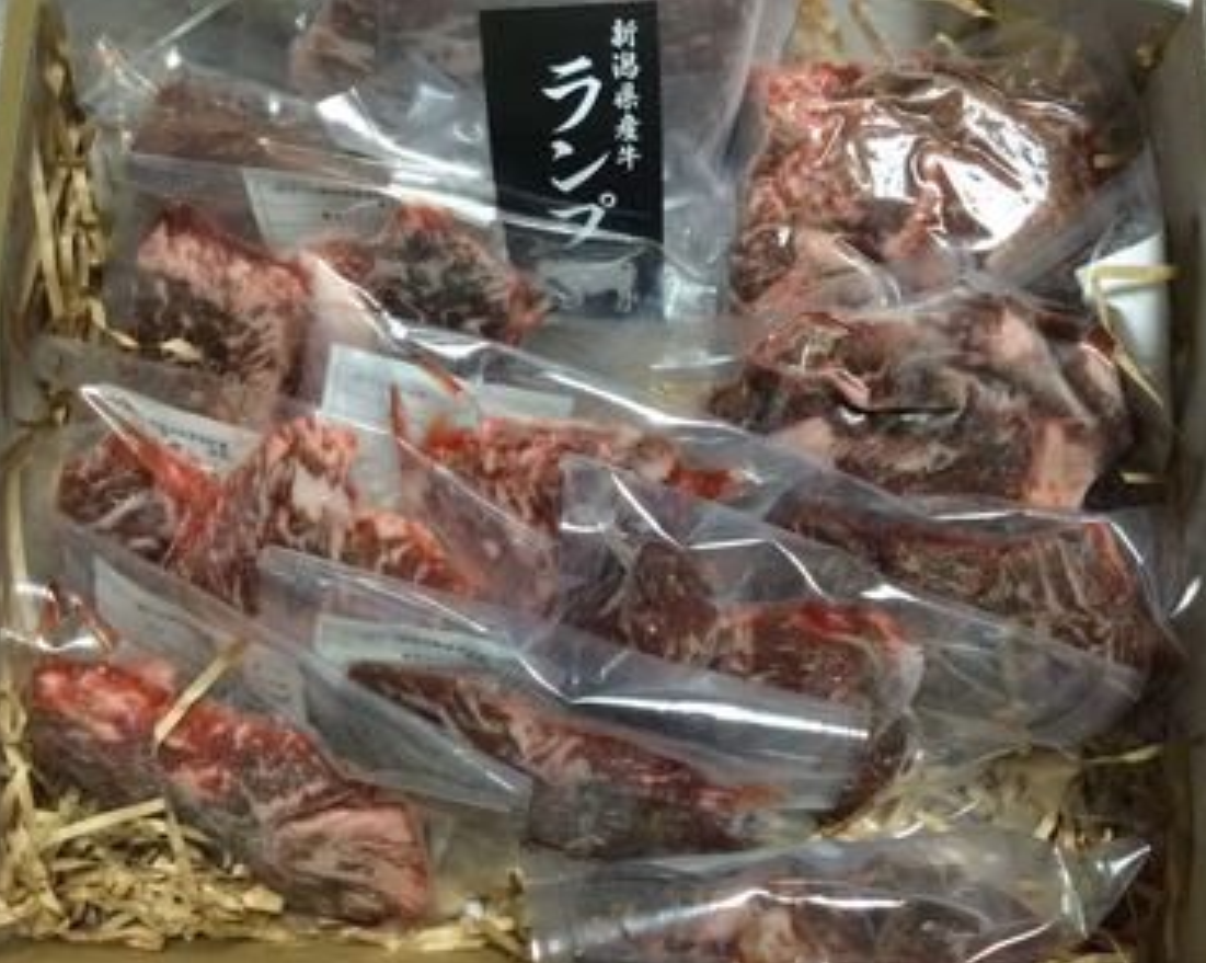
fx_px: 1177
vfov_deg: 44.5
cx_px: 585
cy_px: 490
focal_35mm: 33
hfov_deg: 54.2
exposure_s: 1/30
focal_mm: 3.3
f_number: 2.4
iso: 200
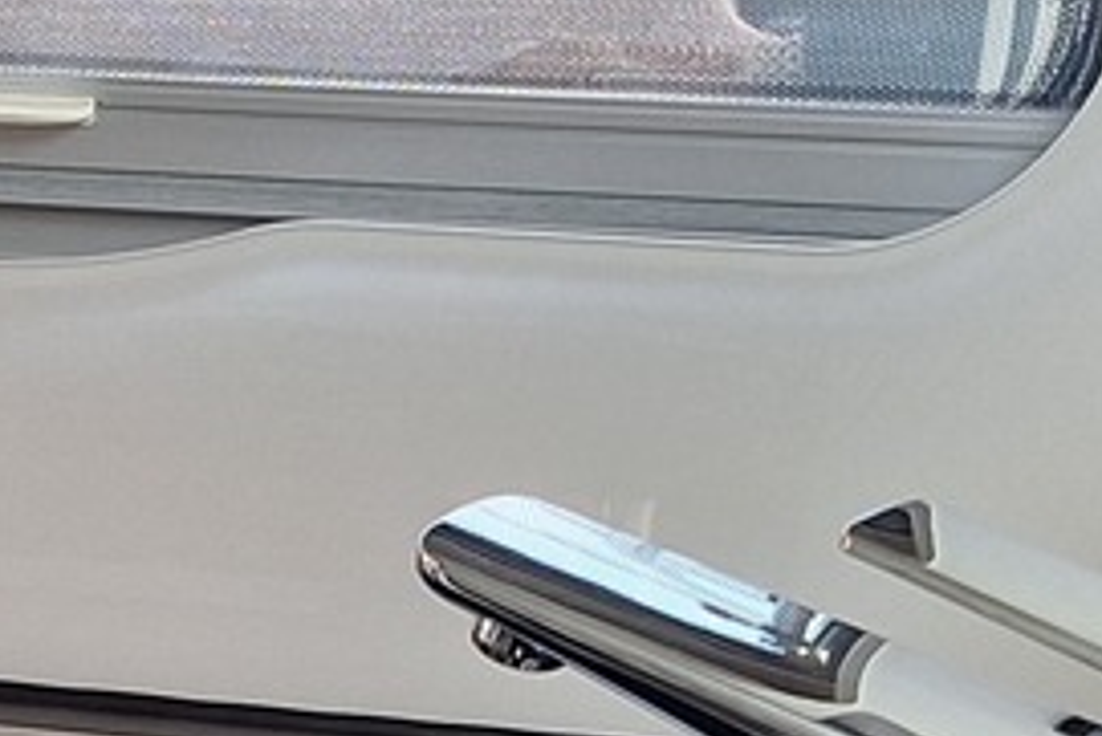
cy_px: 1313
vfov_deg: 10.2
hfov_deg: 15.4
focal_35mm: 127
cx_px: -313
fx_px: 3890
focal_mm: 5.54
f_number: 1.8
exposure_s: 1/100
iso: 50
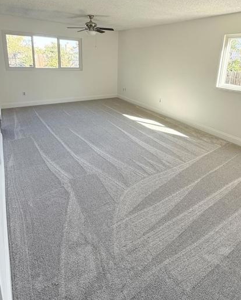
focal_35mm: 17
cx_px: 130
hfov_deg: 76.9
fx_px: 151
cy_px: 143
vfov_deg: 89.5
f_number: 2.2
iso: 100
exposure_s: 1/99
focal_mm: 2.22
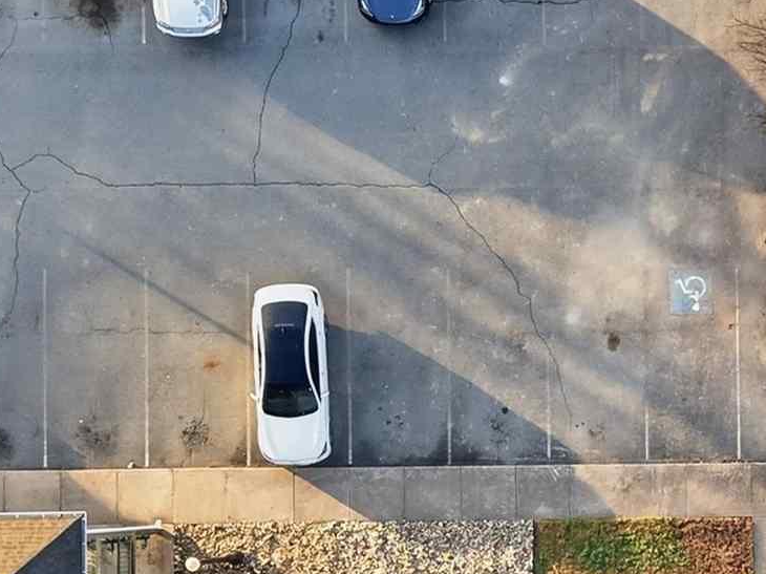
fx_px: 2234
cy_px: 448
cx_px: 774
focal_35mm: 101
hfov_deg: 18.9
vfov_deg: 14.6
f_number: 1.8
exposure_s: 1/200
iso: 100
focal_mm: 8.7
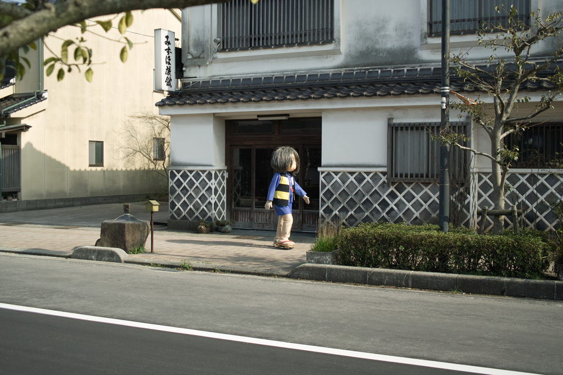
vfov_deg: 32.6
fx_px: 641
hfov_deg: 47.4
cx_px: 282
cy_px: 188
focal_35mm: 41
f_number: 2.8
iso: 100
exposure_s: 1/800
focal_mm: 24.2
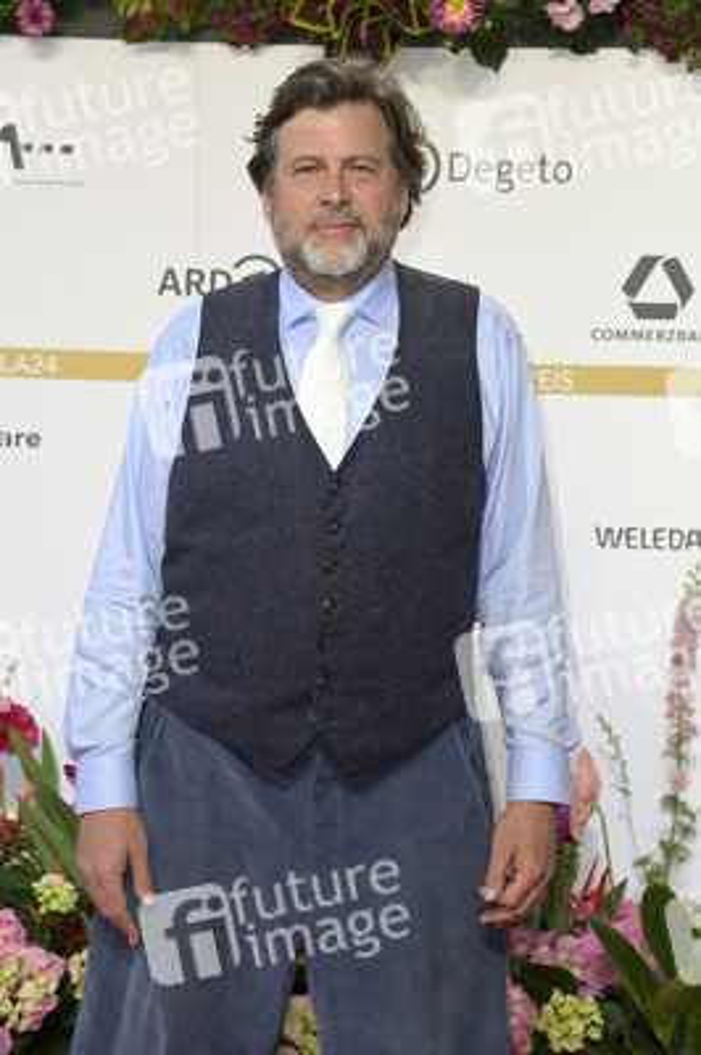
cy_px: 528
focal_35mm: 95
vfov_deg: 21.5
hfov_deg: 14.4
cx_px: 350
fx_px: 2779
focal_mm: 95
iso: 640
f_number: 5
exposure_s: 1/250
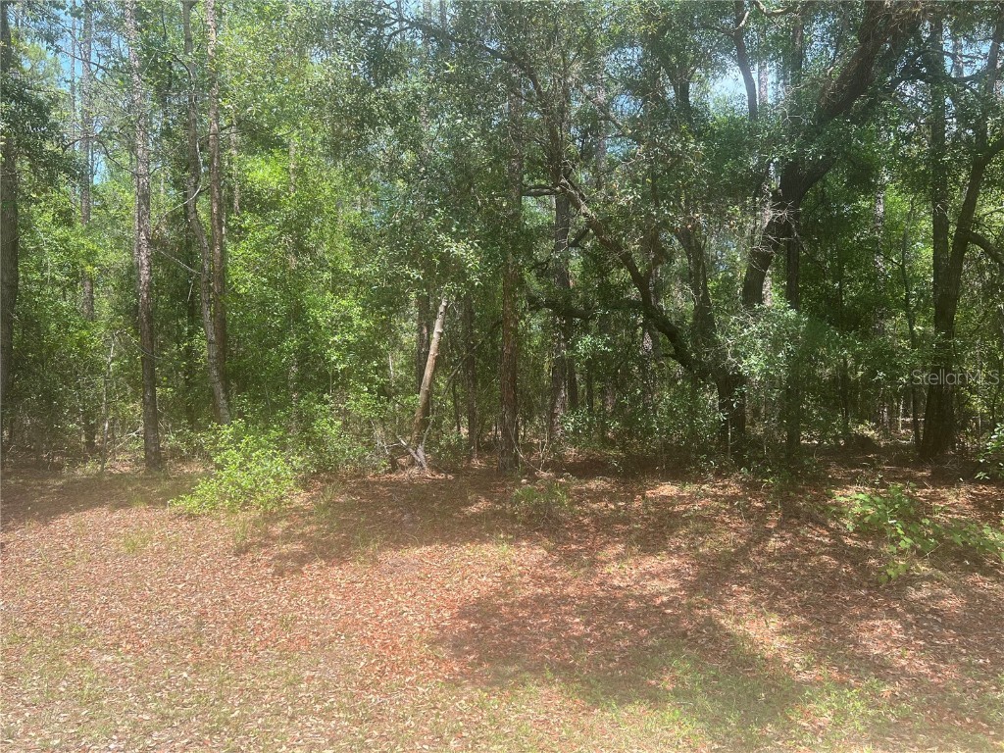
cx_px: 502
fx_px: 754
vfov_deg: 53.1
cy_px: 376
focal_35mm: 26
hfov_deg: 67.3
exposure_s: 1/786
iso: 50
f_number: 1.5
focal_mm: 5.7
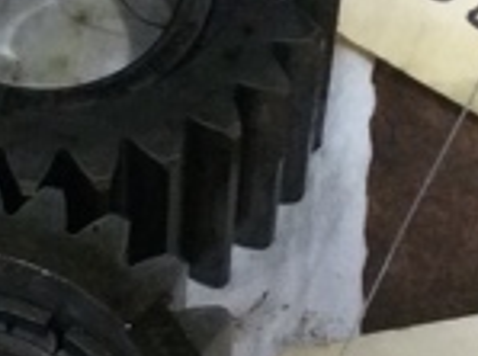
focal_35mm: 172
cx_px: 58
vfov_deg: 8.5
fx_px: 2369
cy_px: -19
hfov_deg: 11.5
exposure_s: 1/24
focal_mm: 3.3
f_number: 2.4
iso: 100
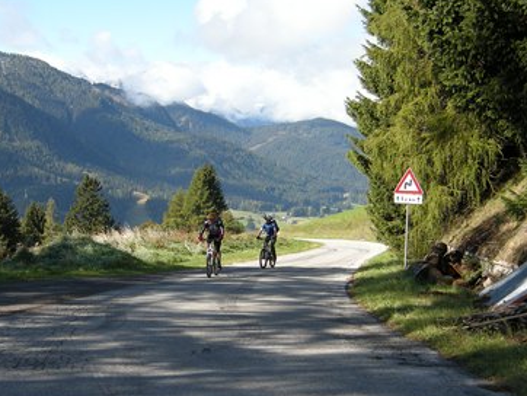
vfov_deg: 25.1
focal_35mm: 58
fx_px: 884
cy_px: 272
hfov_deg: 33.2
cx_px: 245
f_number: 2.7
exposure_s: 1/493
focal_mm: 7.5
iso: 64
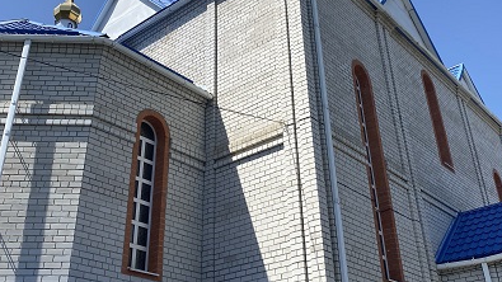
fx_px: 572
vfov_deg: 27.4
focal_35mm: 43
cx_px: 248
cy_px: 80
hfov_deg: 47.4
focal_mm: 4.25
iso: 32
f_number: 1.8
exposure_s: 1/3125
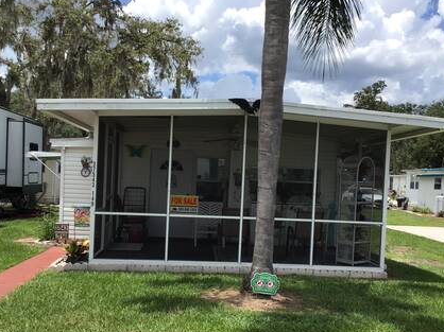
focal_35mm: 38
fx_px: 487
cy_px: 184
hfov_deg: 49.0
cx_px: 218
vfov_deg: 37.6
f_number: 2.4
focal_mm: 3.3
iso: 25
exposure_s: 1/1359
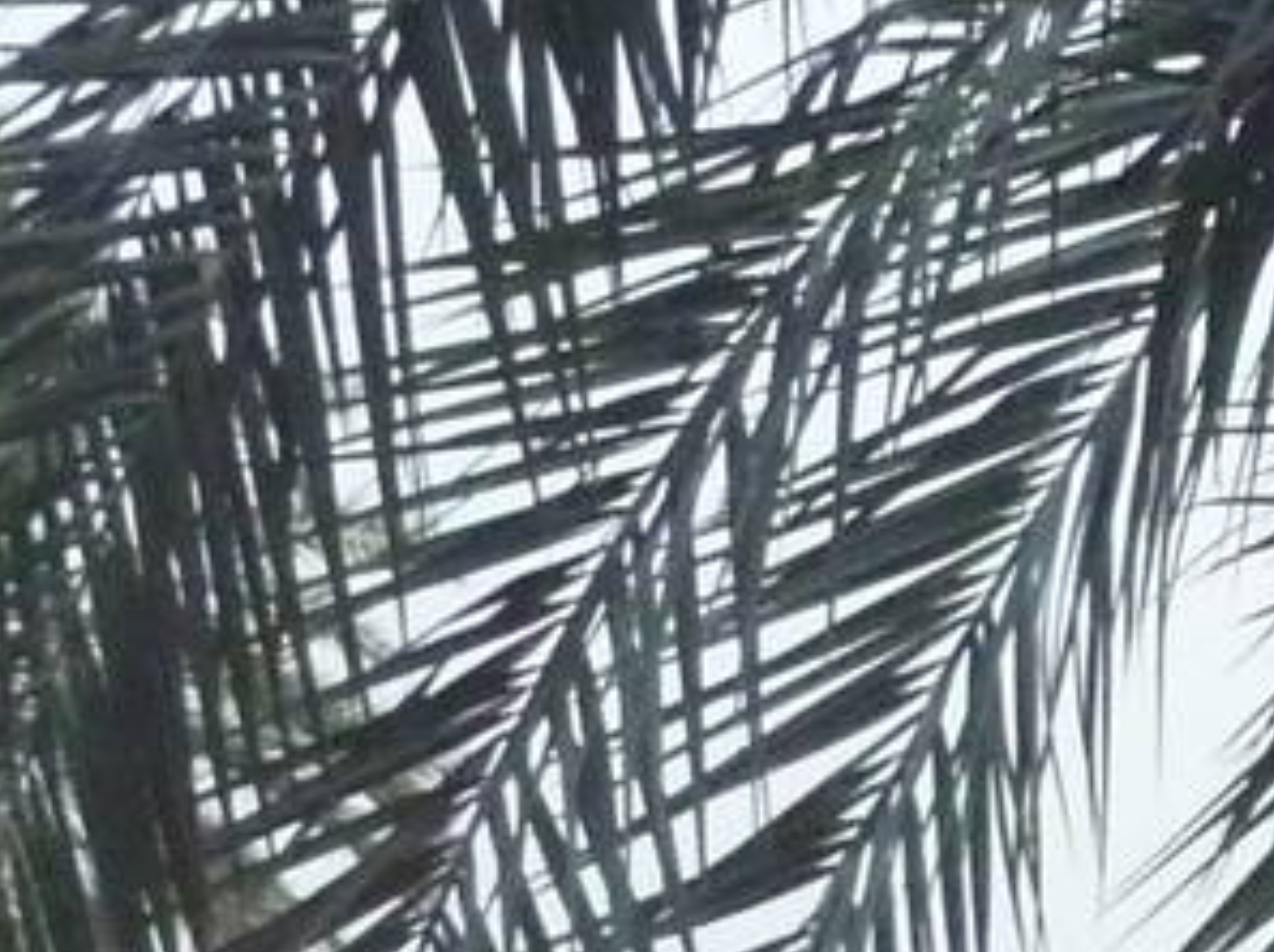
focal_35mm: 259
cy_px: 2187
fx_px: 9521
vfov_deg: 5.5
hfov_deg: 7.1
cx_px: 3419
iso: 800
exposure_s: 1/10
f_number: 3.8
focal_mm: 7.9
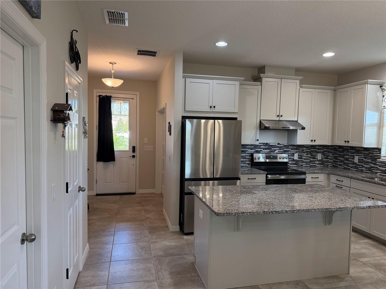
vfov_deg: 56.8
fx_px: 268
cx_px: 193
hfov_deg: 71.6
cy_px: 144
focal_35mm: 24
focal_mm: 6.76
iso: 200
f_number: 1.78
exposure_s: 1/154
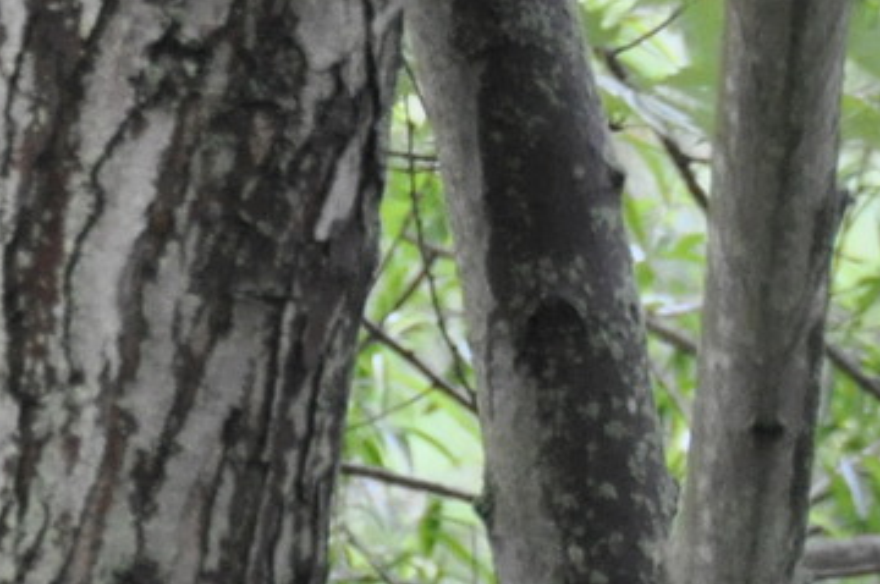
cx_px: -292
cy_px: 447
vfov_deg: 0.8
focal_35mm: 1668
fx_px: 40718
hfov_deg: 1.2
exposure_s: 1/100
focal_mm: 200
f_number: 5.6
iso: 1250
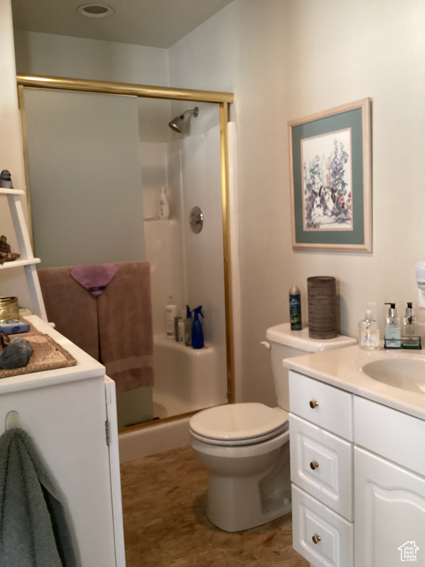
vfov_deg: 58.4
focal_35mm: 31
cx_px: 212
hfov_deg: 45.4
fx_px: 507
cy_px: 284
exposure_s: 1/40
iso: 320
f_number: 2.4
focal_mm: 3.3
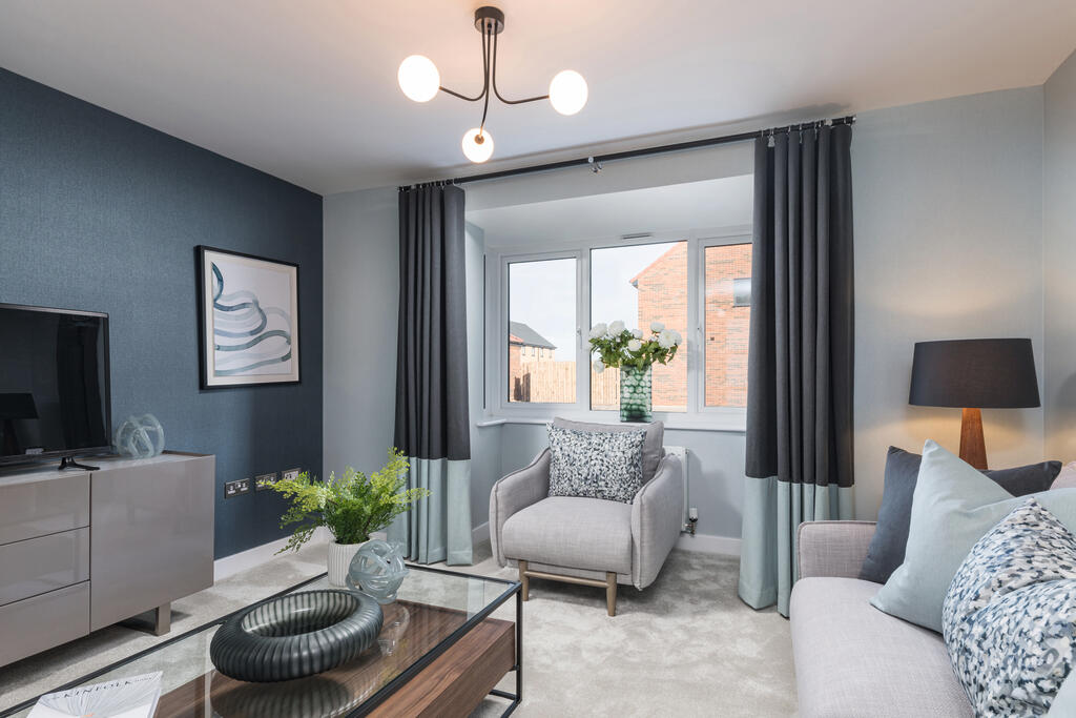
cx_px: 538
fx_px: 538
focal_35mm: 18
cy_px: 359
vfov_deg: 67.4
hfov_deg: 90.0
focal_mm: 18
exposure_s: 1/2
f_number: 13
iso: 125
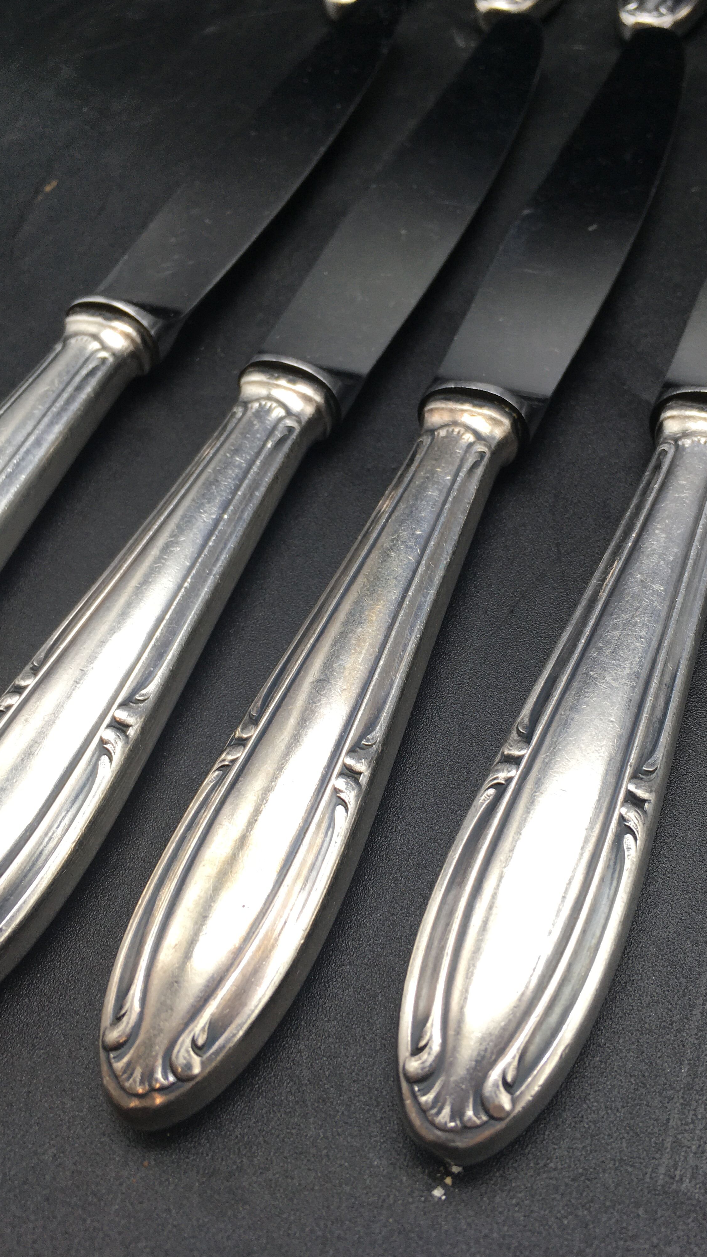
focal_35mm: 32
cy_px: 625
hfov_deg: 36.6
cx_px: 395
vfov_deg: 61.0
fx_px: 1067
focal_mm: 4.15
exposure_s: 1/105
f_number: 2.2
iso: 25
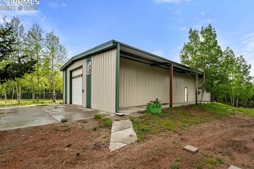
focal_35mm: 18
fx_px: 127
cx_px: 132
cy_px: 95
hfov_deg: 90.0
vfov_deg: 67.1
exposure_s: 1/500
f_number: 8
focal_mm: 15
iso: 400
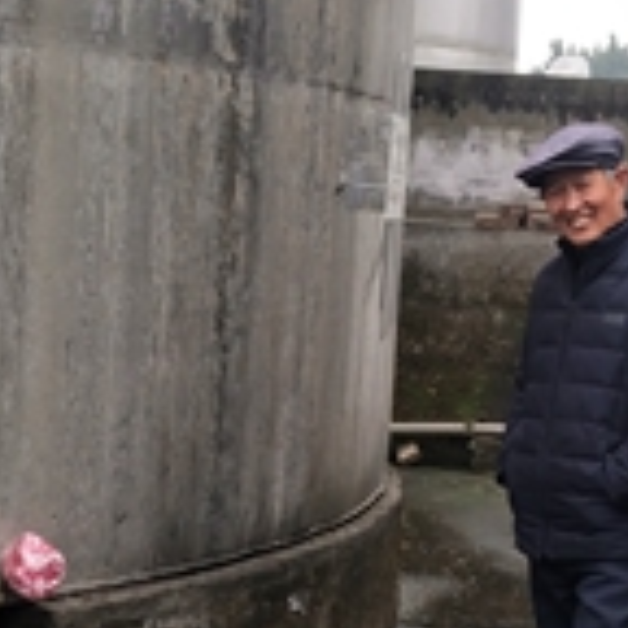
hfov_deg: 21.5
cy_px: 386
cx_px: 458
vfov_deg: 21.6
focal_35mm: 80
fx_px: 1642
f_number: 2
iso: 125
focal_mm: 3.88
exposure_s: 1/227
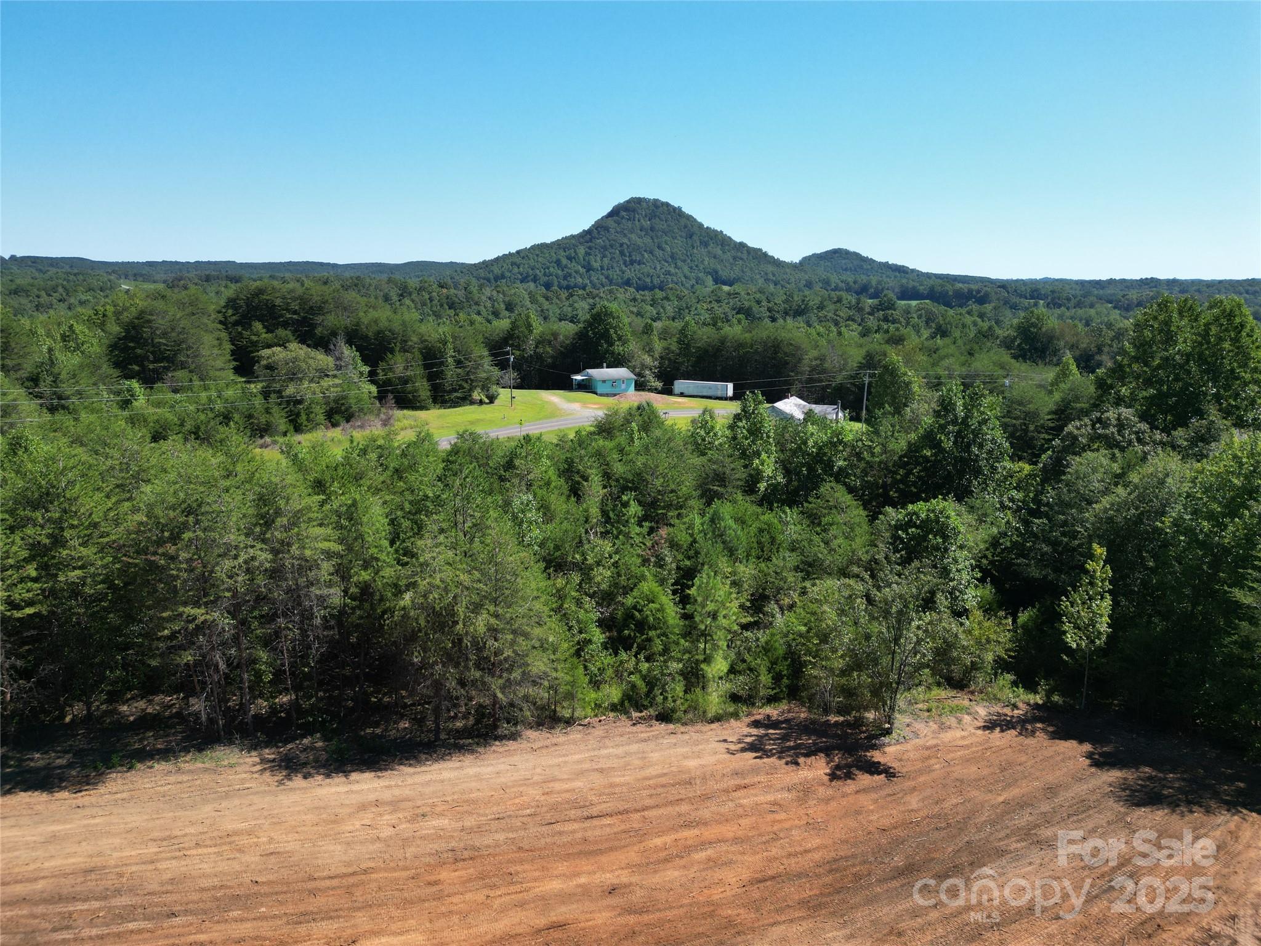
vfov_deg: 56.8
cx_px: 630
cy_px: 473
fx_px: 874
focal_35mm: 24
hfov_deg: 71.6
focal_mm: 6.72
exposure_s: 1/2000
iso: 120
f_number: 1.7
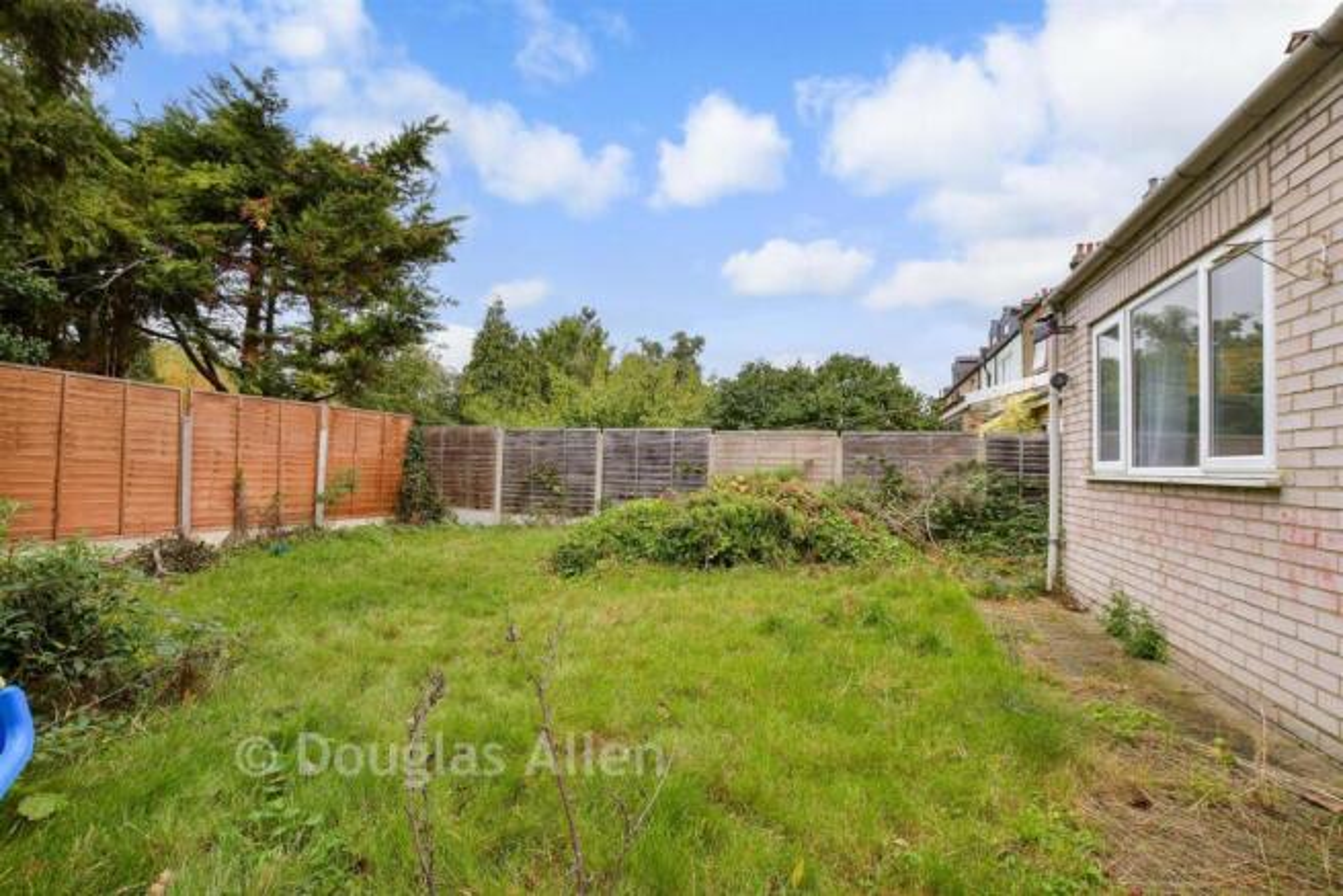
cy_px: 448
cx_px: 672
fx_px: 560
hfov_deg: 100.4
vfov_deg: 77.4
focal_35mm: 15
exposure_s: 1/40
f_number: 8
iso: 80
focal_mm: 10
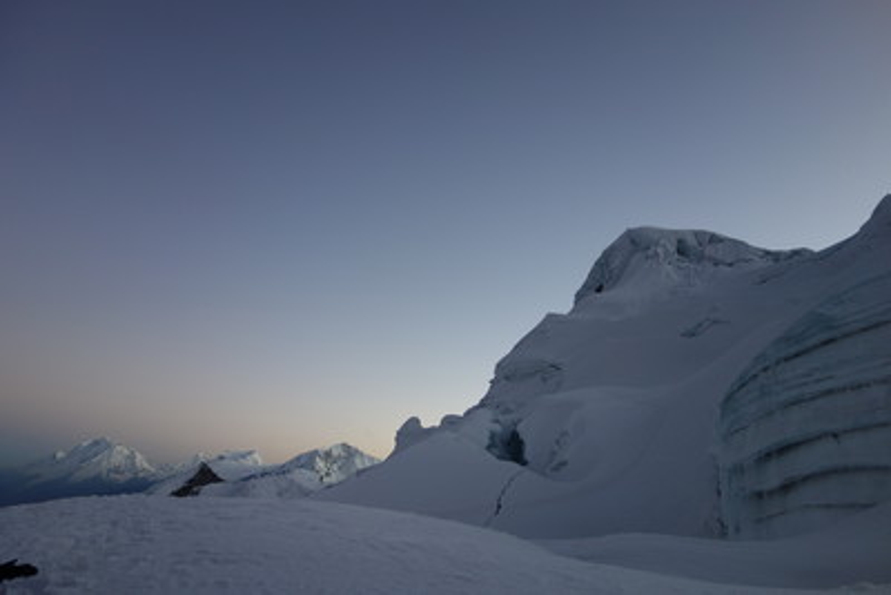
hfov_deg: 65.5
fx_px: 693
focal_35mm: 28
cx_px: 446
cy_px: 298
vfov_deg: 46.4
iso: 125
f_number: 2
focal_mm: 10.4
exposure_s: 1/100
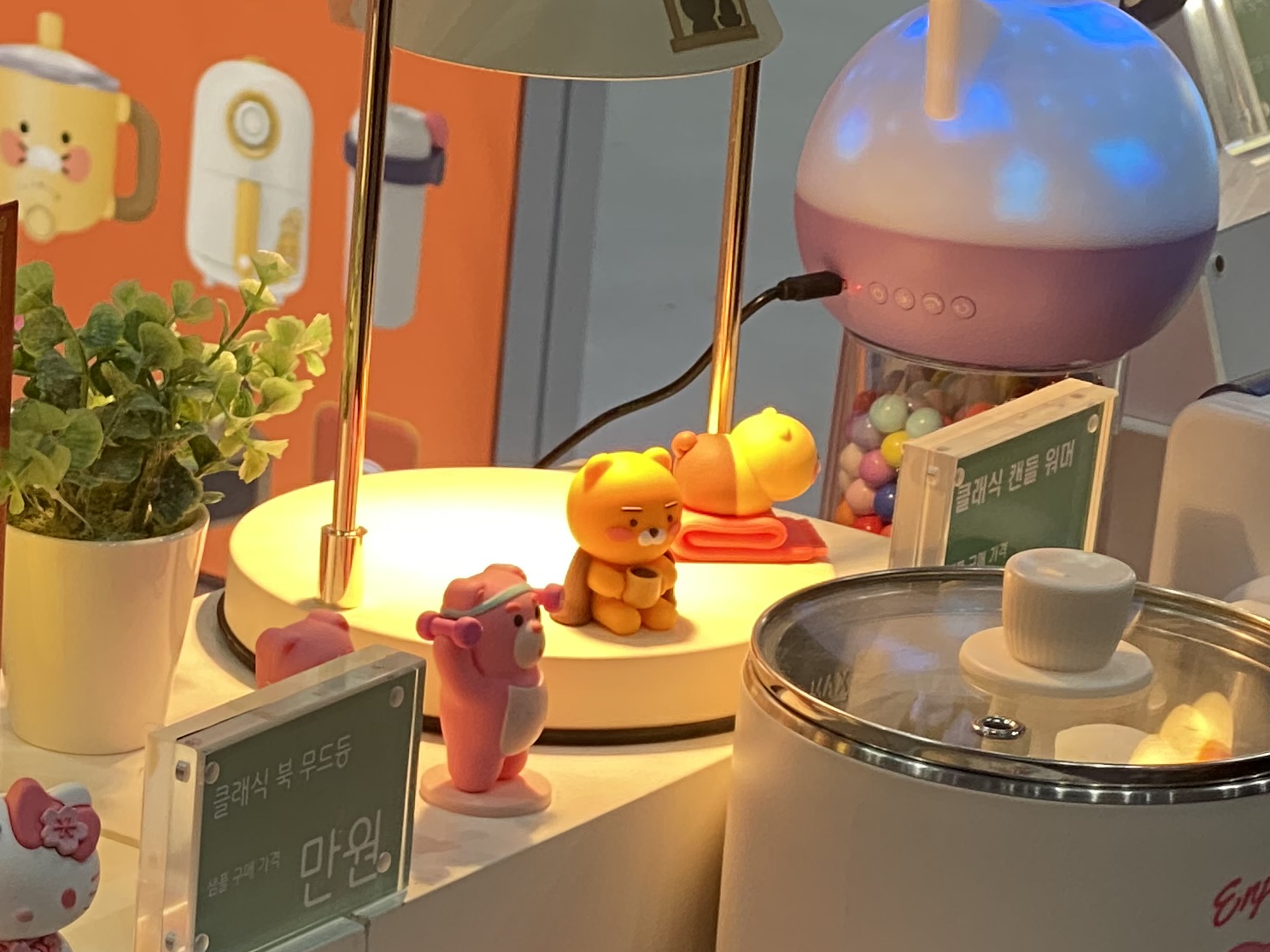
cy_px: 1181
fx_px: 5173
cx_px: -9
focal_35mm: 141
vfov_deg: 10.3
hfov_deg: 13.8
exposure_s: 1/120
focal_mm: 6
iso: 125
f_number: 2
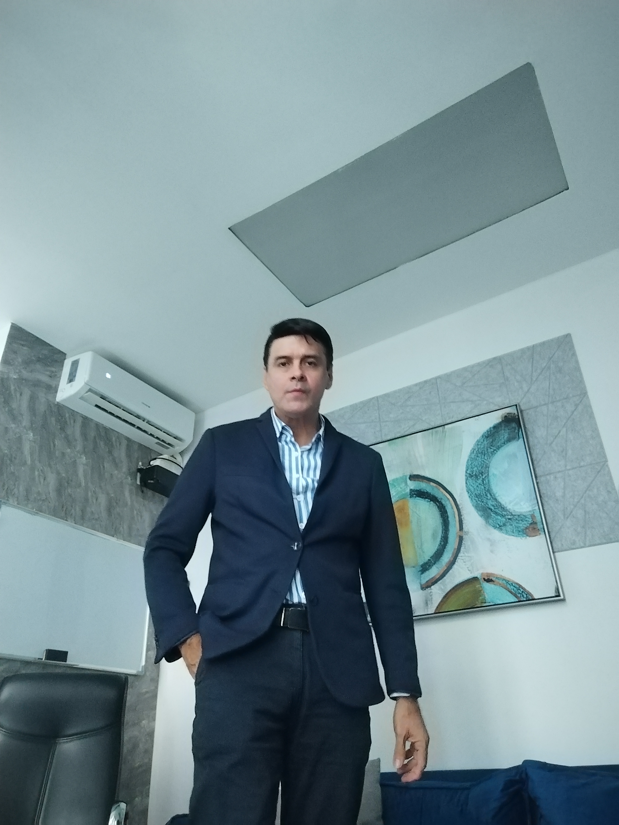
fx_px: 572
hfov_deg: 56.8
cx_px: 310
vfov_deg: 71.6
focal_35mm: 24
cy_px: 412
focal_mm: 3.25
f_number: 2.45
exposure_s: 1/25
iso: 764
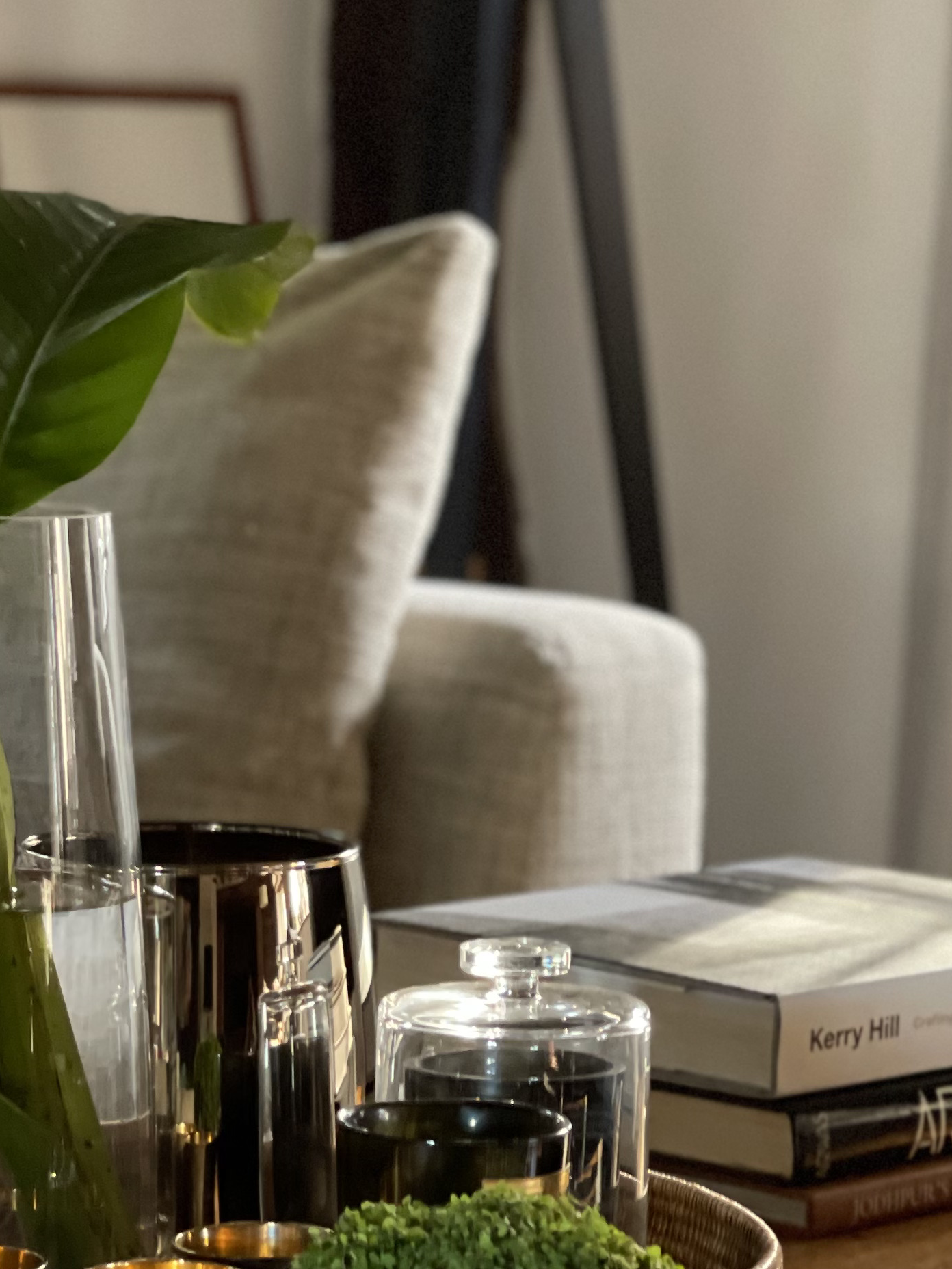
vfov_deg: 14.2
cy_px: 797
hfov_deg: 10.7
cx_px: 286
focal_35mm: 139
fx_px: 5097
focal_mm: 7.5
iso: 400
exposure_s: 1/32
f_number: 2.2
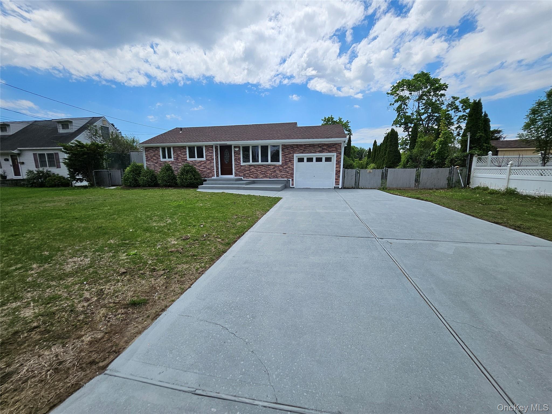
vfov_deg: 89.9
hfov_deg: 106.2
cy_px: 207
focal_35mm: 13
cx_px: 276
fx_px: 207
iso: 32
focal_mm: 1.7
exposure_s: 1/2758
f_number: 2.2
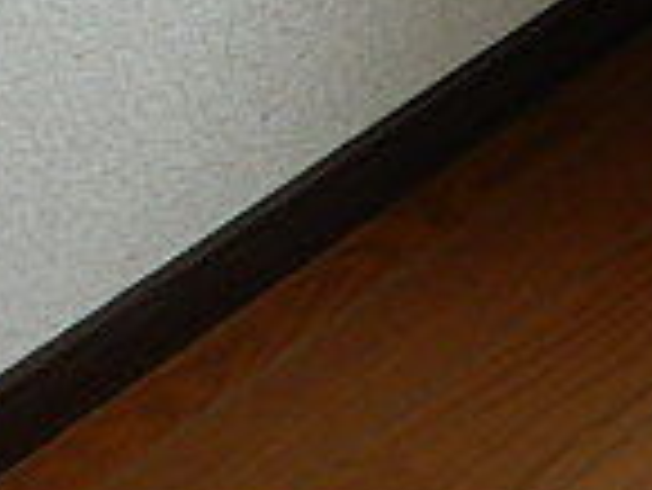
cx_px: 1012
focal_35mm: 106
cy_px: -342
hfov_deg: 16.6
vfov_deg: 12.9
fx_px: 1998
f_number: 2.8
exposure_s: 1/50
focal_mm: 4.3
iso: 125
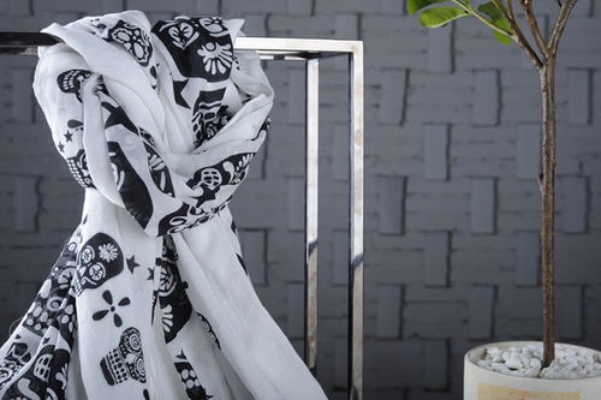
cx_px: 300
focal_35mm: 50
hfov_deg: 39.6
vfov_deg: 27.0
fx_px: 834
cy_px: 200
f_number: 11
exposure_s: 1/200
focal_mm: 50
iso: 200
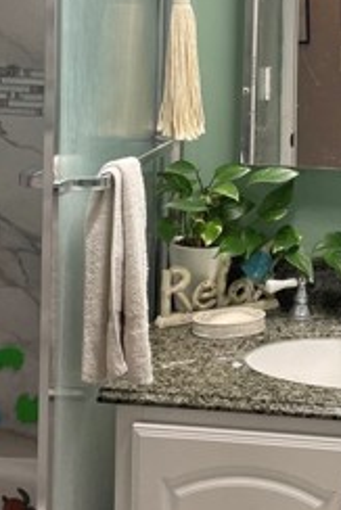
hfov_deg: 19.1
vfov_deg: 27.7
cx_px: 266
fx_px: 1007
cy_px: 86
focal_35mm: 71
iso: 64
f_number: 1.6
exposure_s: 1/120
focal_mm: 4.2
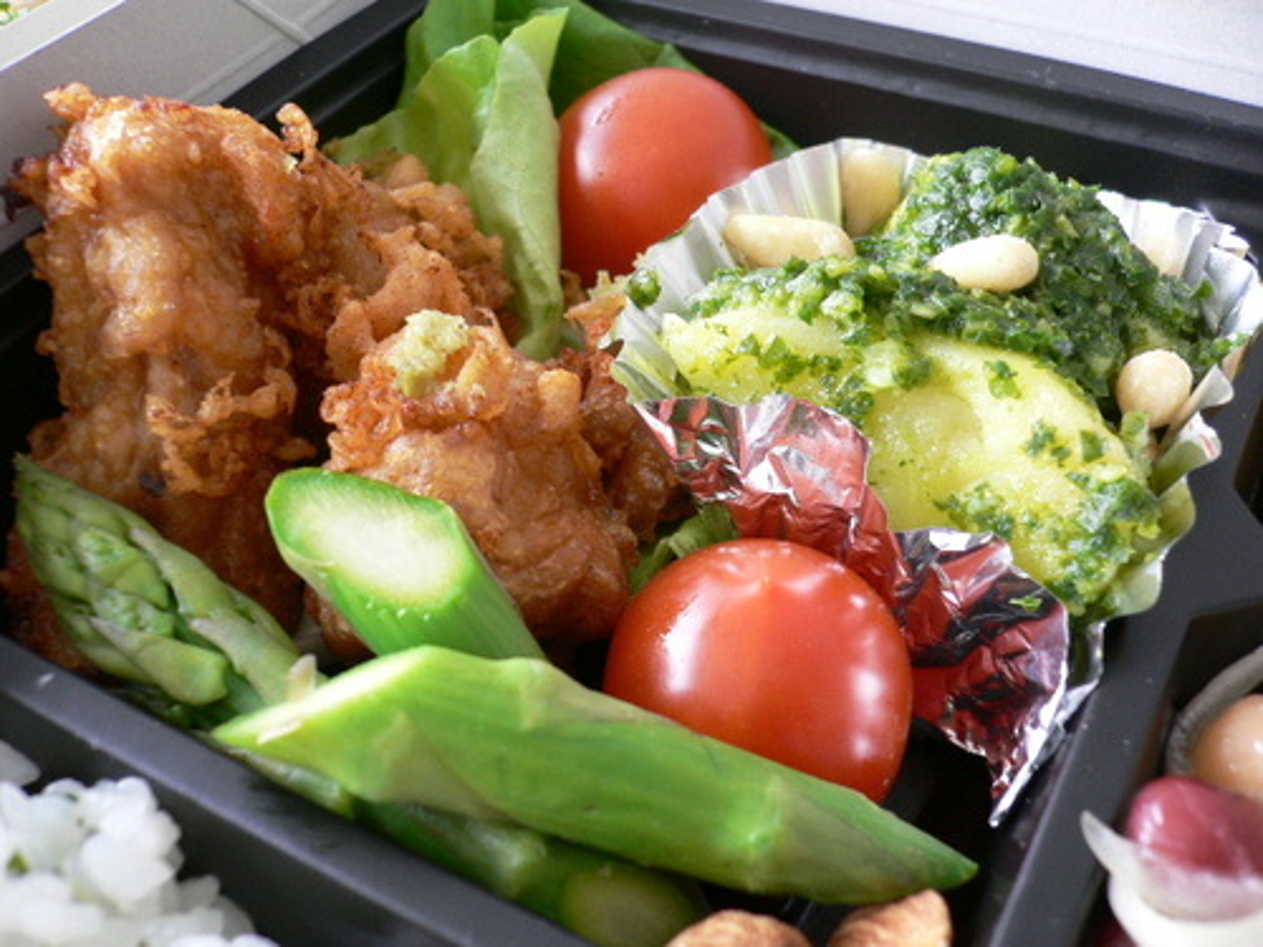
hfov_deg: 52.6
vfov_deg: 40.7
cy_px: 474
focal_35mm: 35
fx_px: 1277
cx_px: 632
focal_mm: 5.8
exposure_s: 1/20
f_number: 2.8
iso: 100
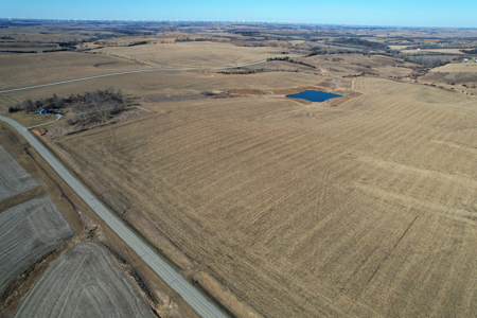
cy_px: 159
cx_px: 238
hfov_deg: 78.6
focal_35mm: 22
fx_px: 291
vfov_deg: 57.2
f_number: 2.8
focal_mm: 8.38
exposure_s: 1/1600
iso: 100
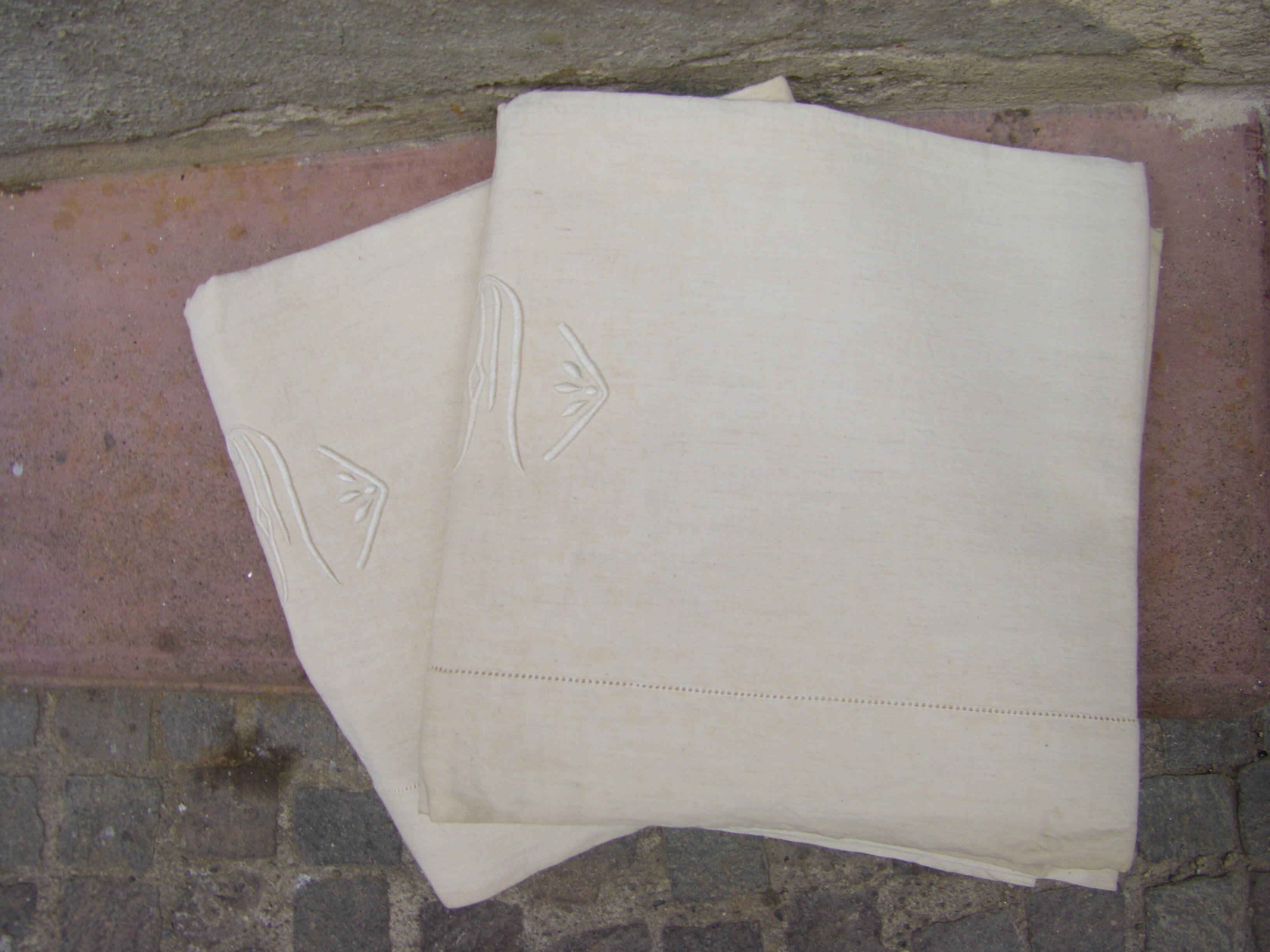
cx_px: 635
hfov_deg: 49.0
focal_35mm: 38
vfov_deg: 37.7
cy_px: 476
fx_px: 1394
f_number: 3.5
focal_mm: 6.3
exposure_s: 1/100
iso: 80
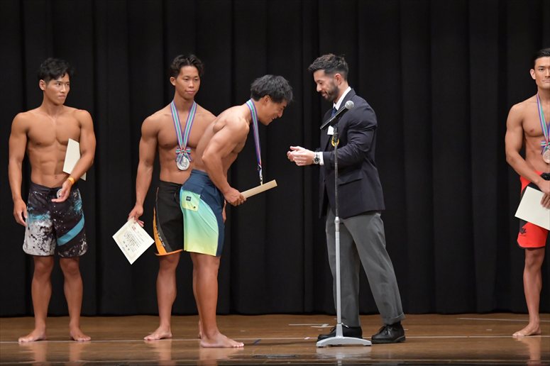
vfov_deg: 6.8
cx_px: 275
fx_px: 3085
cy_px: 183
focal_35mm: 202
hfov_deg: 10.2
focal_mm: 135
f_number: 5.6
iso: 6400
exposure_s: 1/400
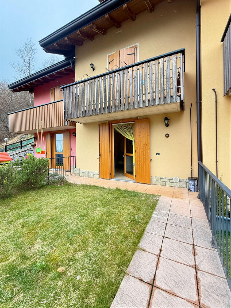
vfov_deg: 102.1
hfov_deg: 85.7
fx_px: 125
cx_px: 116
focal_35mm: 14
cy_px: 154
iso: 50
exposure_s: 1/99
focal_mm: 2.22
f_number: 2.2
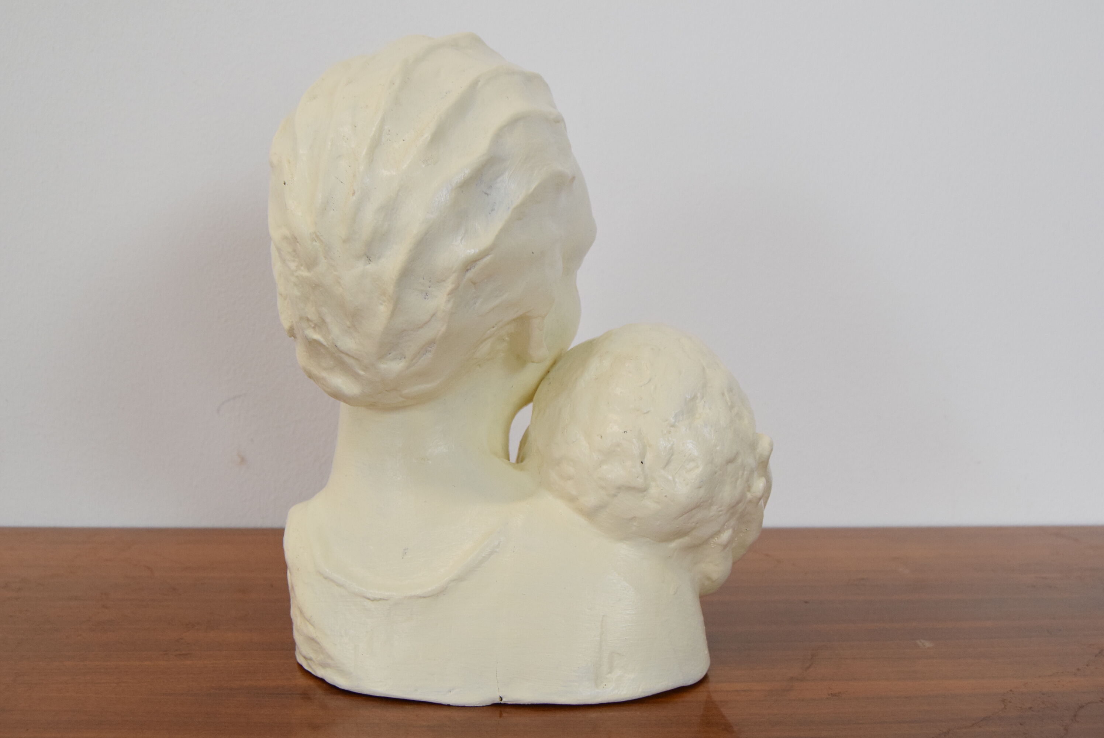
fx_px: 1381
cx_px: 552
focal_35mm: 45
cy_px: 369
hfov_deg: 43.6
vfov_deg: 29.9
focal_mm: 30
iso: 1600
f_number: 7.1
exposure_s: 1/200
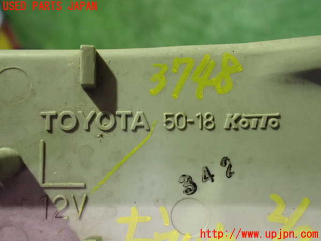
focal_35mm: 30
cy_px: 120
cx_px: 160
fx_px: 278
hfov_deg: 60.0
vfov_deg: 46.8
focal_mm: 5.4
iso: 1250
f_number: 2.3
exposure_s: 1/30
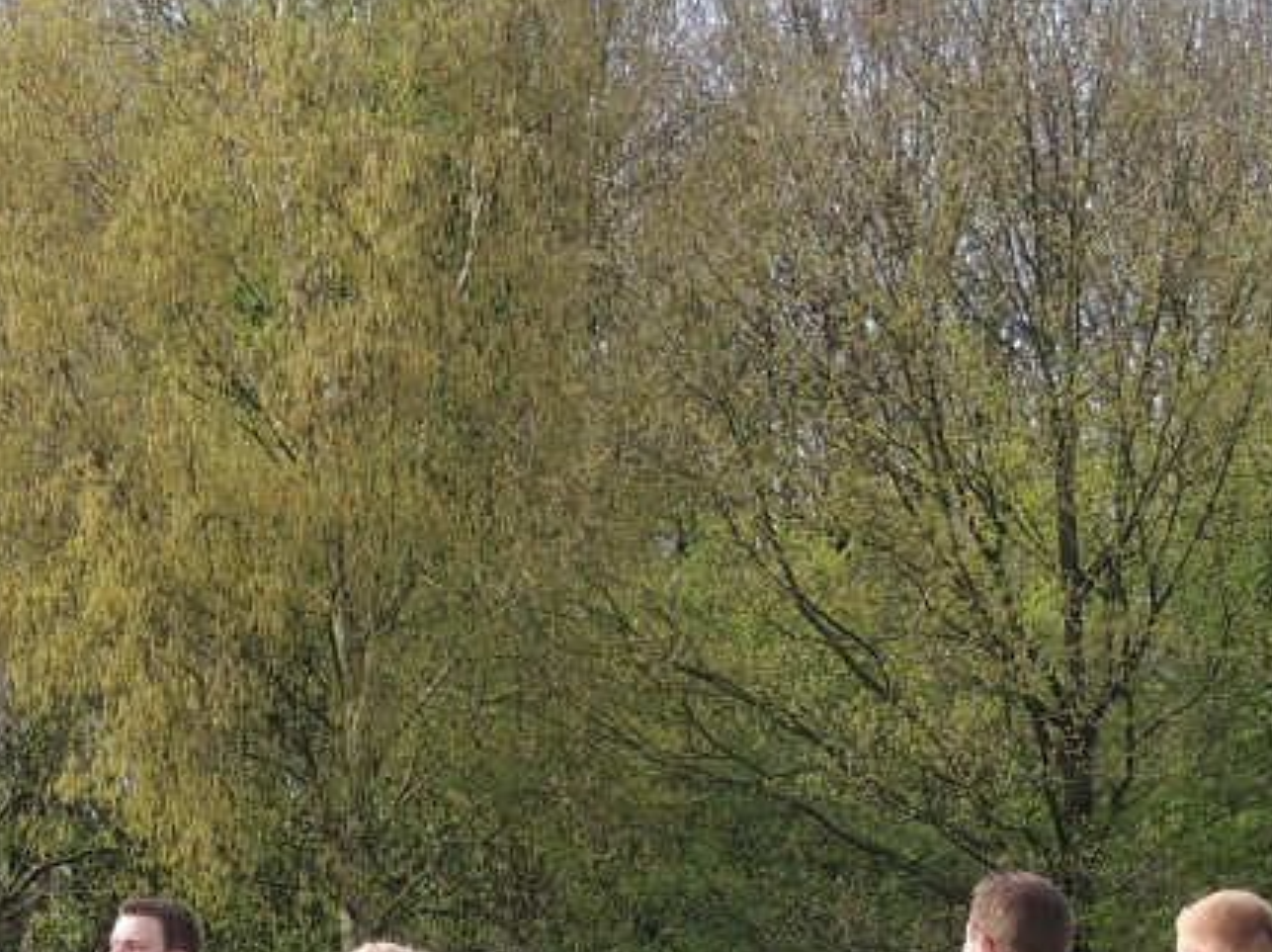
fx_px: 10794
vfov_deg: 5.0
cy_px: 1115
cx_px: 92
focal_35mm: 294
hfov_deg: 6.7
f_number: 4.2
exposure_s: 1/250
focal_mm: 18.7
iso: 100
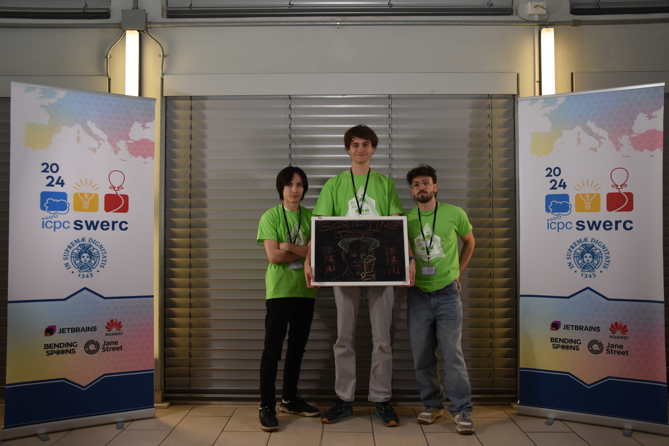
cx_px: 334
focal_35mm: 33
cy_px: 223
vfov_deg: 40.0
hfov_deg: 57.2
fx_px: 613
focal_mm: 22
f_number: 5
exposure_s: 1/80
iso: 400
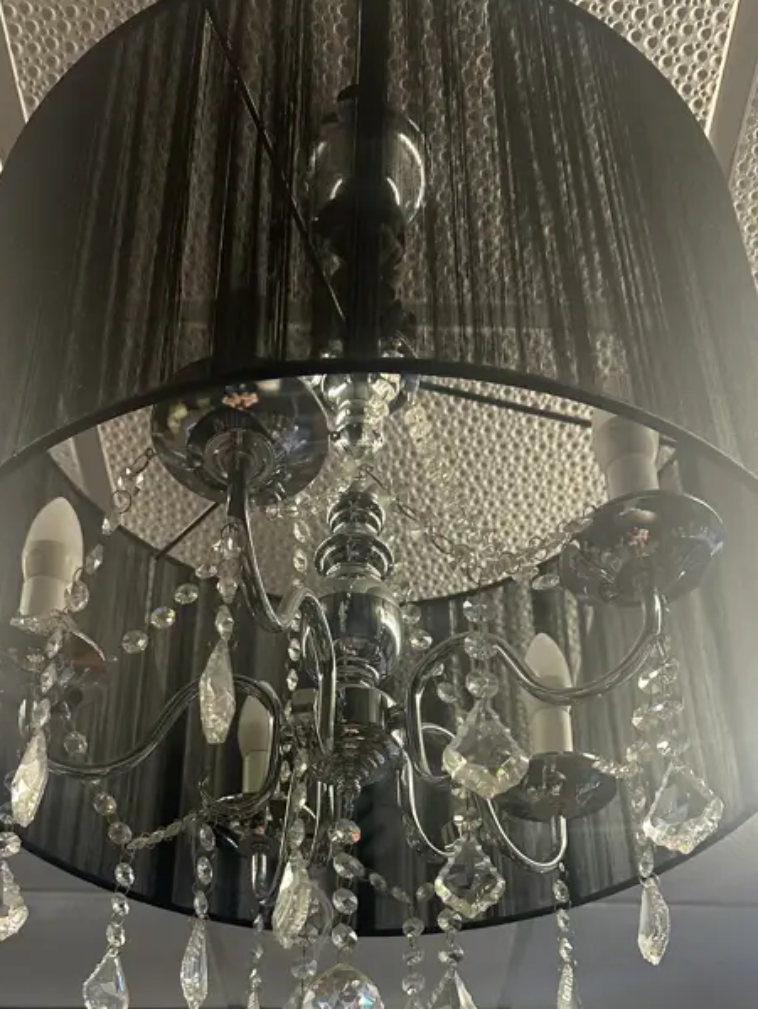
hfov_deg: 35.2
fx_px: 1196
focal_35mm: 41
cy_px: 842
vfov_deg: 43.1
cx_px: 354
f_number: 1.78
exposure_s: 1/100
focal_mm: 6.86
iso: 200
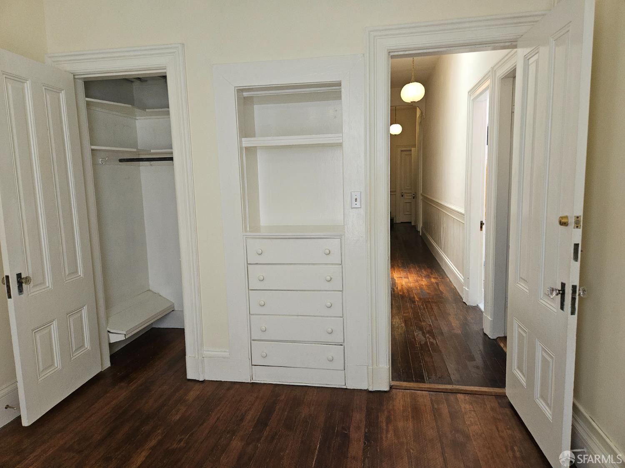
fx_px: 415
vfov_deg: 58.9
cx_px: 312
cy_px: 234
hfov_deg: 73.9
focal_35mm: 23
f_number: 1.8
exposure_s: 1/120
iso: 125
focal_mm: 5.4
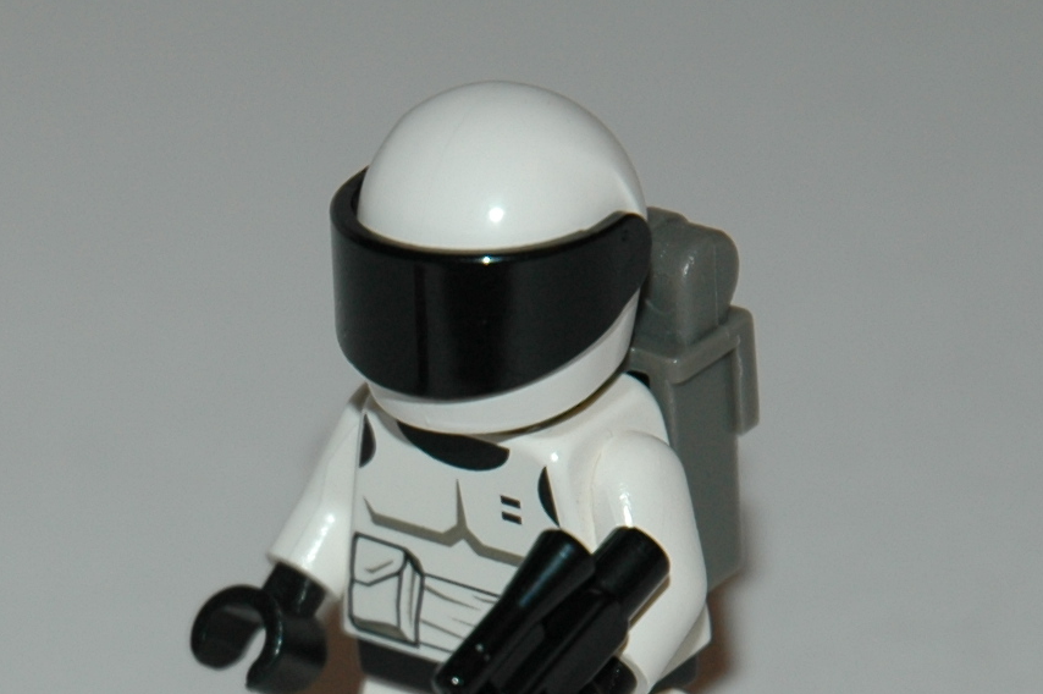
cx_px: 129
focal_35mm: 370
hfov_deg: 5.6
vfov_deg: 3.7
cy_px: 769
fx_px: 10711
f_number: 4.5
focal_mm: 70
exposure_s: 1/60
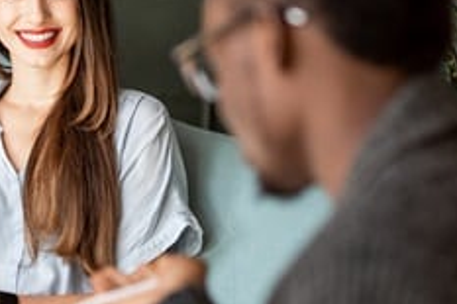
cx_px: -39
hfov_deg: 9.3
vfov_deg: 6.3
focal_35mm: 219
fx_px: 2778
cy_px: 228
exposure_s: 1/200
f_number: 2.5
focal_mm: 85
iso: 250
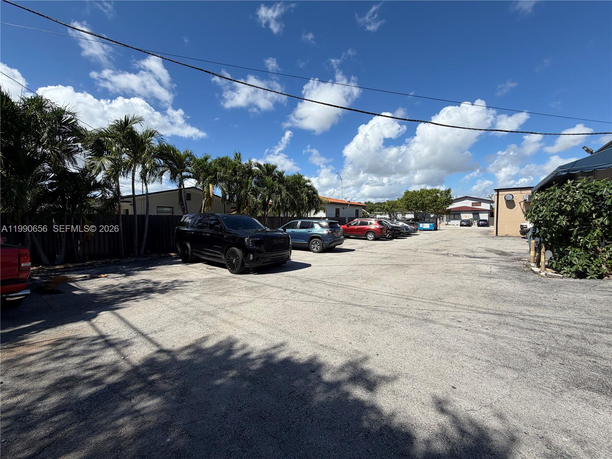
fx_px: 248
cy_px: 230
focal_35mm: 14
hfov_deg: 102.1
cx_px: 306
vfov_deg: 85.7
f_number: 2.2
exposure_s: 1/1125
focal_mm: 2.22
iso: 20
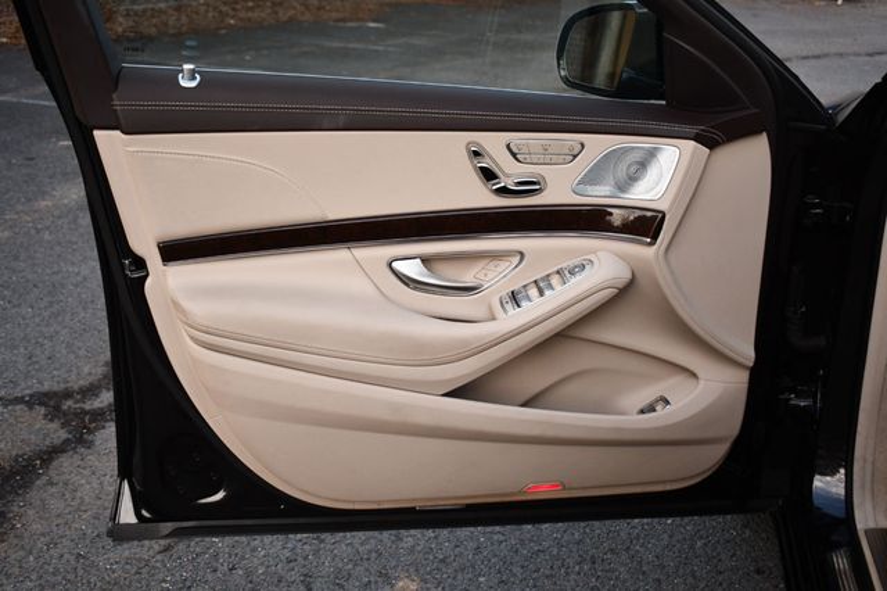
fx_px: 985
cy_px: 296
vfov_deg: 33.4
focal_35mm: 40
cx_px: 444
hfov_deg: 48.5
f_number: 4
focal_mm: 27
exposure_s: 1/250
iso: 560
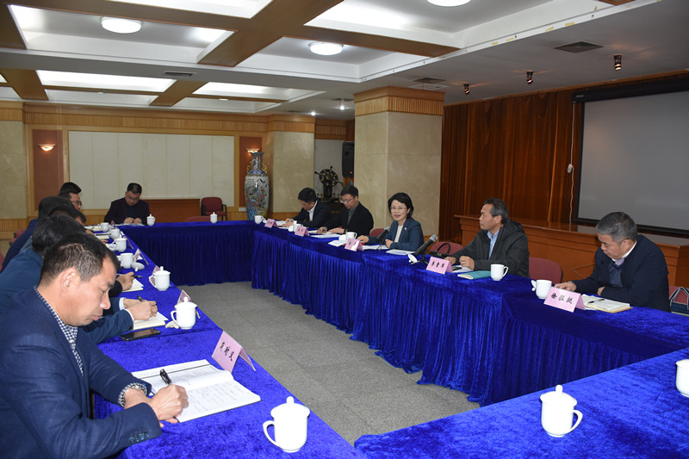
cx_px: 344
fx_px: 517
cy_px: 230
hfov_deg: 67.4
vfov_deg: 47.9
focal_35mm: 27
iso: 450
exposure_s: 1/60
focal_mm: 18
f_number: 3.5
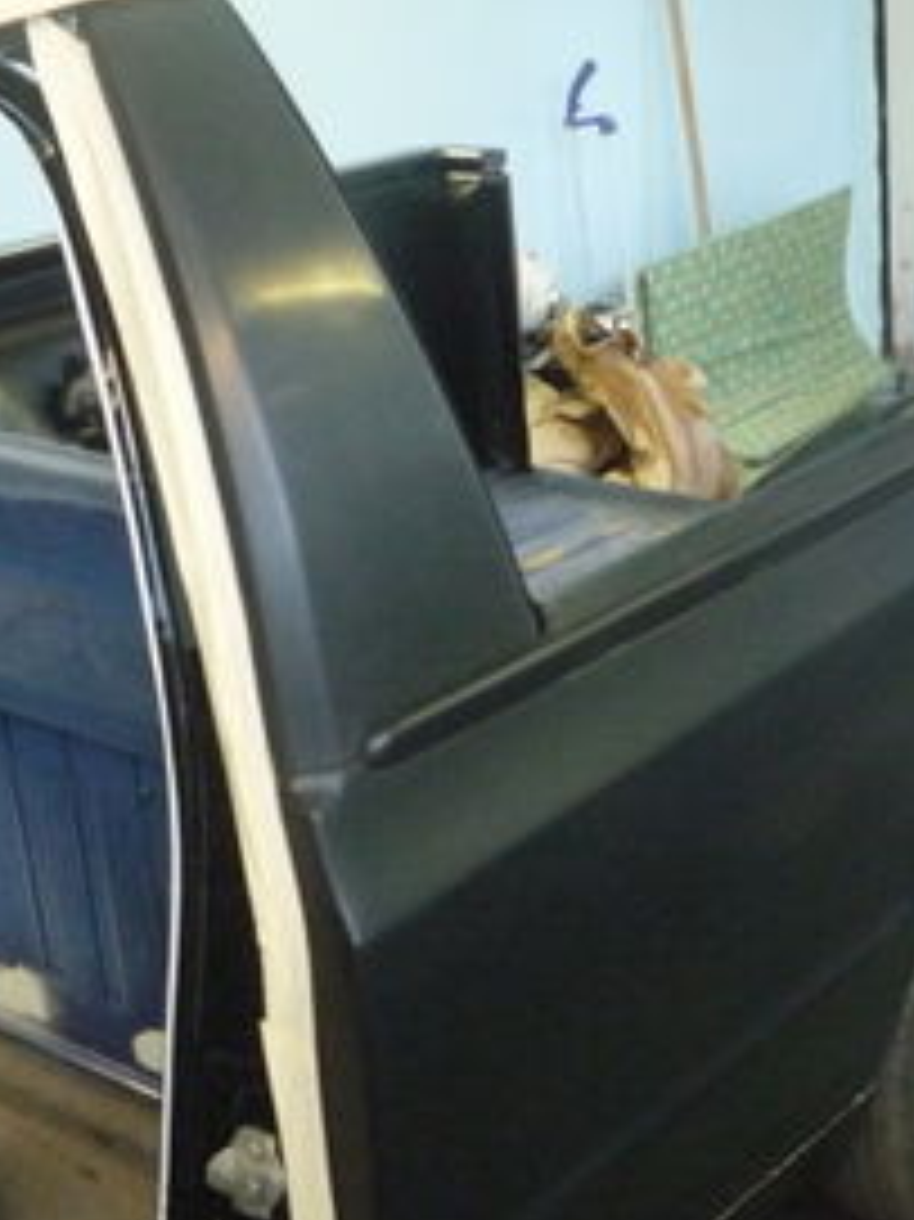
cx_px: 707
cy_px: 788
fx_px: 2079
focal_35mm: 59
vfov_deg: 32.5
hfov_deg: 24.5
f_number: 2.8
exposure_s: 1/25
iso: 400
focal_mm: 4.4
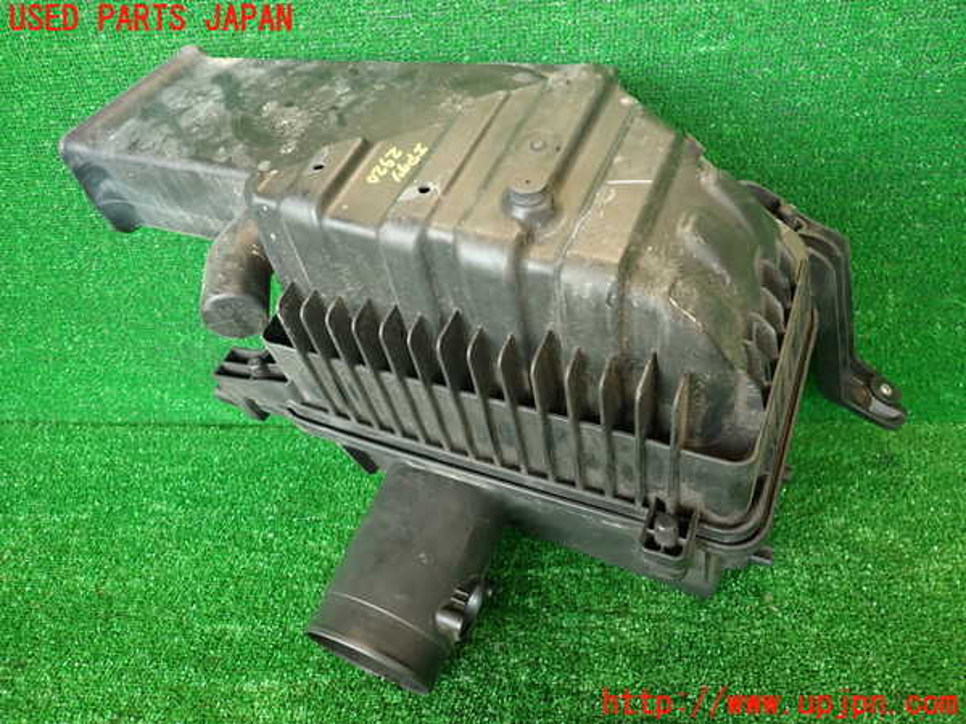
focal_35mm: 25
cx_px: 483
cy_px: 362
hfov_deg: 69.4
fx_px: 698
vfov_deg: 54.9
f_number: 2
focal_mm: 4.5
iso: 200
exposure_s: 1/50
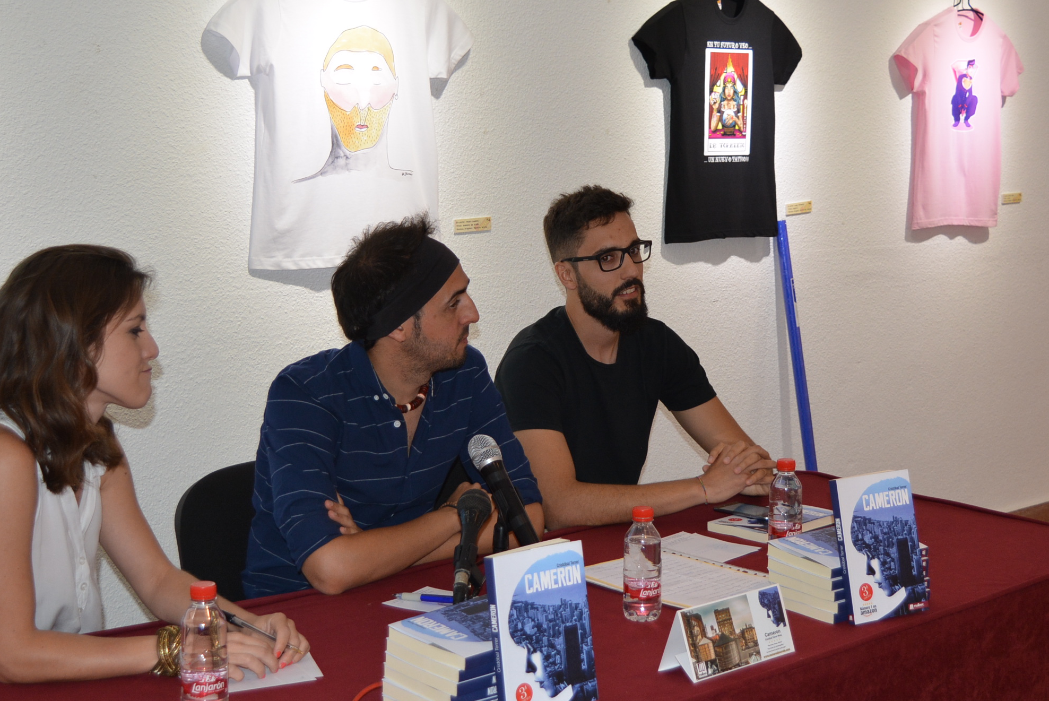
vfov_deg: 23.9
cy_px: 340
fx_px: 1655
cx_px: 589
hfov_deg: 35.1
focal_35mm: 57
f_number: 4
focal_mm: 25
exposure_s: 1/80
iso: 400
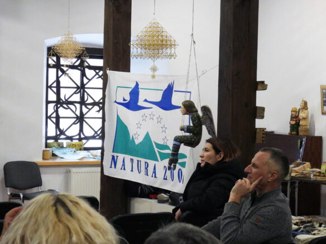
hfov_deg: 21.3
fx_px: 866
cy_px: 141
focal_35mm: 92
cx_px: 179
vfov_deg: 16.1
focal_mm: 12.5
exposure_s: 1/60
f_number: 3.5
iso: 800
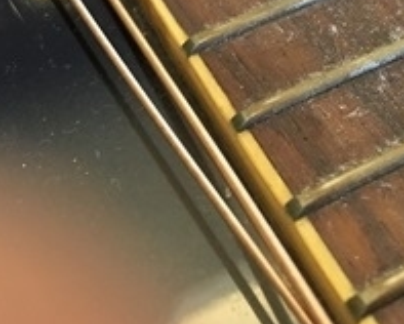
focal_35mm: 86
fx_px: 1029
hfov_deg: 21.7
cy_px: -27
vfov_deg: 17.3
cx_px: 359
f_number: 2.2
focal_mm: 4.15
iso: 64
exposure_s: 1/15
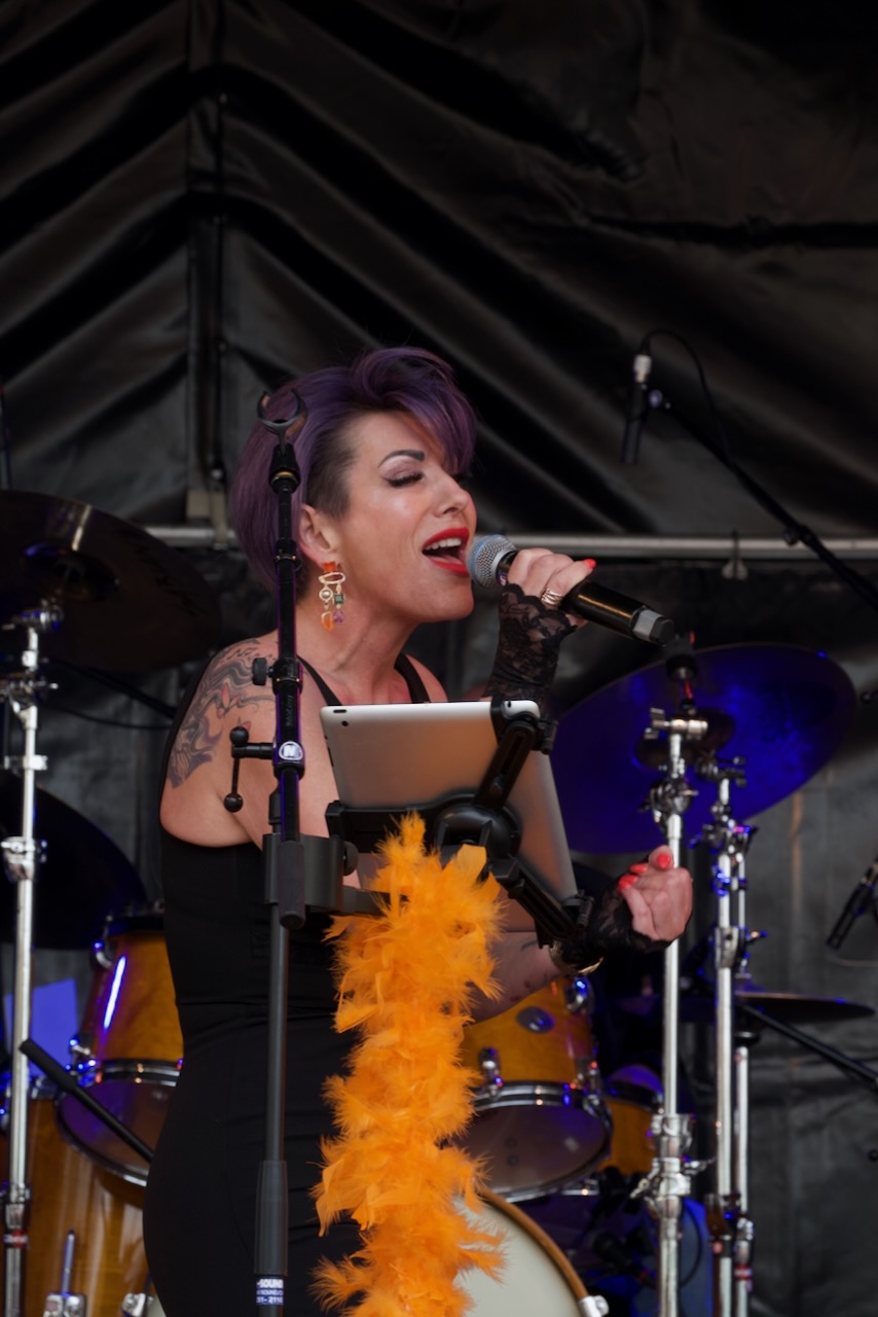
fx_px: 5630
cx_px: 439
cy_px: 658
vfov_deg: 13.3
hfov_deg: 8.9
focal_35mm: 154
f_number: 4
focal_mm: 56.39
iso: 100
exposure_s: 1/125
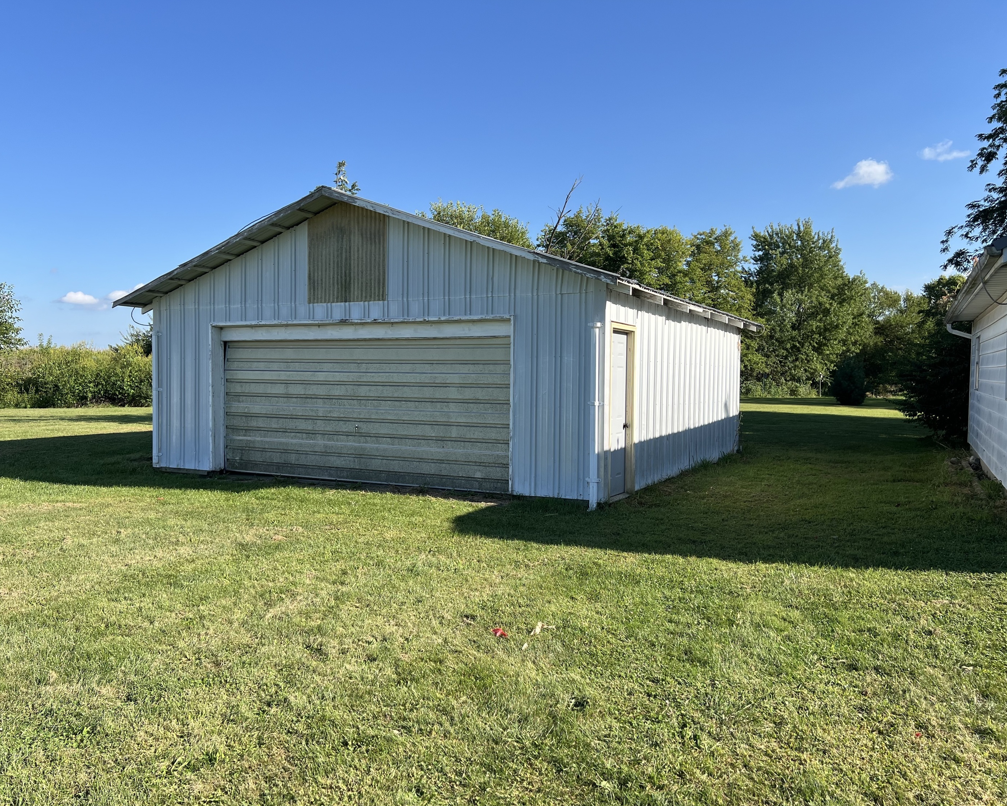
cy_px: 413
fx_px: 834
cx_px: 505
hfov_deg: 62.2
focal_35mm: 28
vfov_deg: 51.5
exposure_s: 1/2762
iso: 50
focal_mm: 5.7
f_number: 1.5
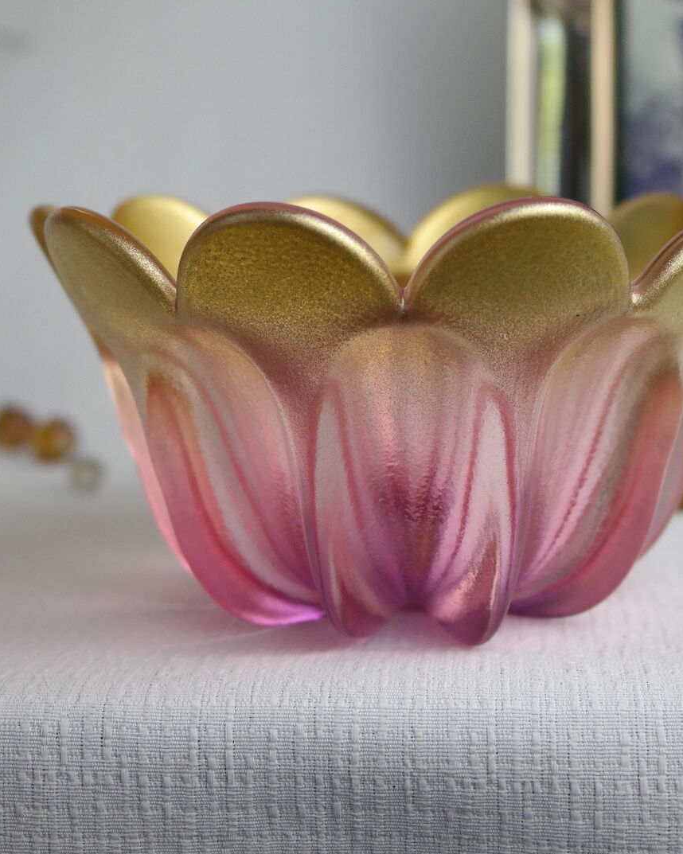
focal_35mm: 65
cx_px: 392
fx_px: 1643
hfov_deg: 23.5
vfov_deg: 28.6
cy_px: 197
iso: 200
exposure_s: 1/100
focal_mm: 28
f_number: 4
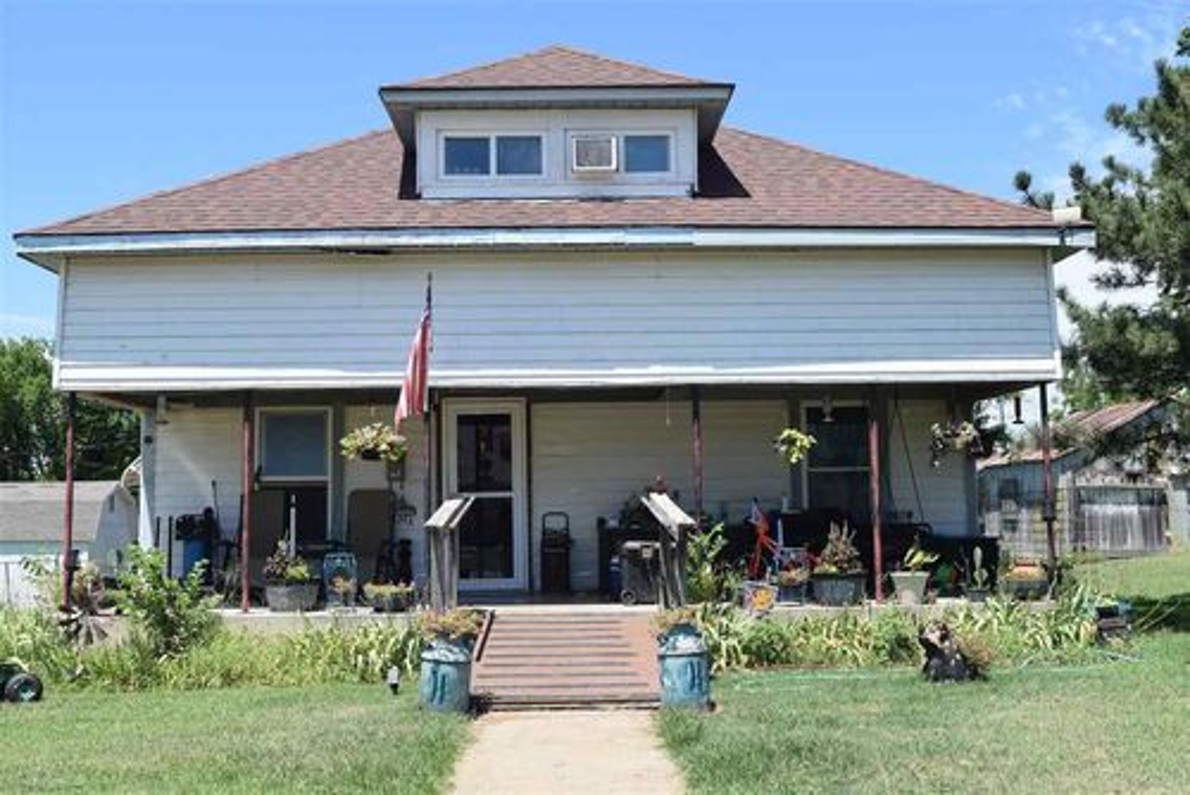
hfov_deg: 53.1
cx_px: 595
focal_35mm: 36
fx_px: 1191
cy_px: 398
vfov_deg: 36.9
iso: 200
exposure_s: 1/320
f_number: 9
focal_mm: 24
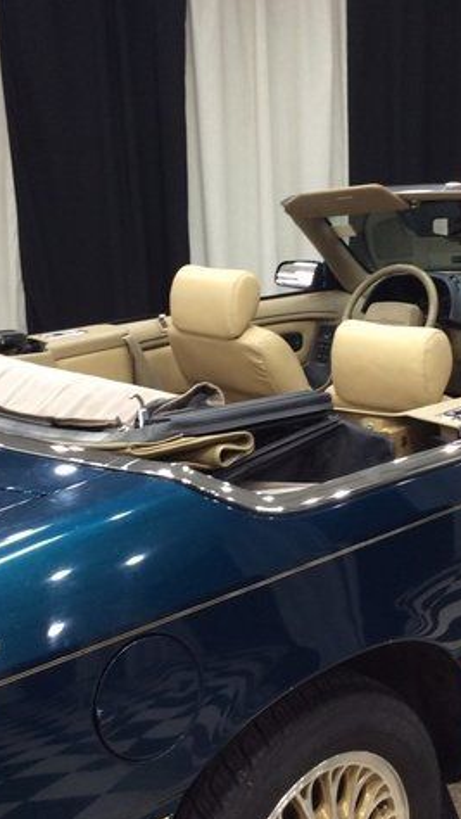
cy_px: 411
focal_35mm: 47
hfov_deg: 25.5
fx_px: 1020
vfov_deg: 43.7
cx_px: 228
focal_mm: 3.3
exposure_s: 1/24
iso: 64
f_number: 2.4
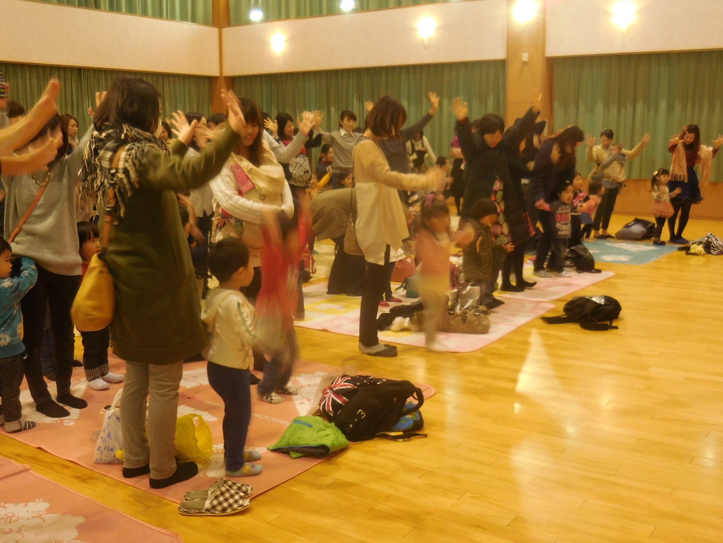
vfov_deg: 36.8
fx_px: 815
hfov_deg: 47.9
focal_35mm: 39
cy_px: 272
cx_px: 362
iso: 400
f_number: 3.9
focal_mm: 7
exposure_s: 1/8
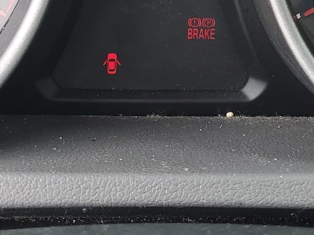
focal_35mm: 95
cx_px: 140
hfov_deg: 20.7
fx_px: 861
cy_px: -126
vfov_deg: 14.4
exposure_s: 1/152
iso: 50
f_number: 1.5
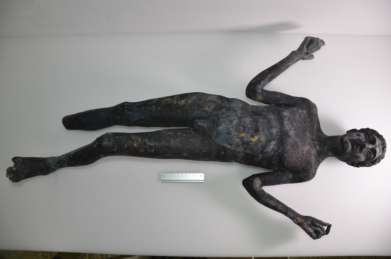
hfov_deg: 67.5
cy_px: 130
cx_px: 196
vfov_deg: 47.7
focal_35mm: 27
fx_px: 293
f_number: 3.5
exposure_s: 1/100
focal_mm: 18
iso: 400
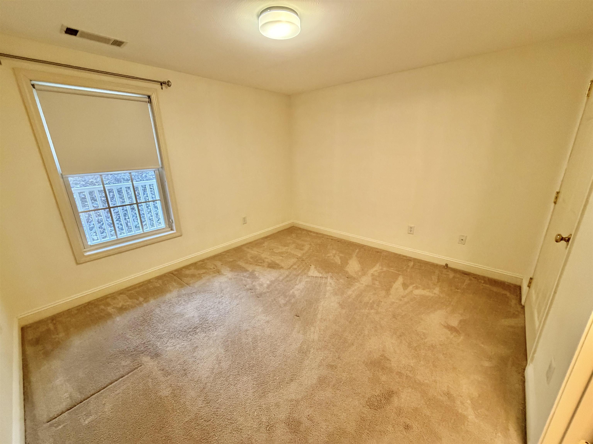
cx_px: 296
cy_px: 222
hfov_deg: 102.1
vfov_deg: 85.7
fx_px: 240
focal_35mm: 14
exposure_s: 1/60
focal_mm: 2.22
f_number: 2.2
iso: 400
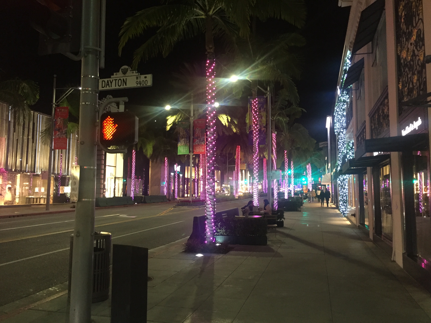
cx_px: 216
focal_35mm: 29
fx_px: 361
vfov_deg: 48.2
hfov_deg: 61.7
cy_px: 162
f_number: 2.2
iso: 250
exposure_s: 1/20
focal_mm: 4.15
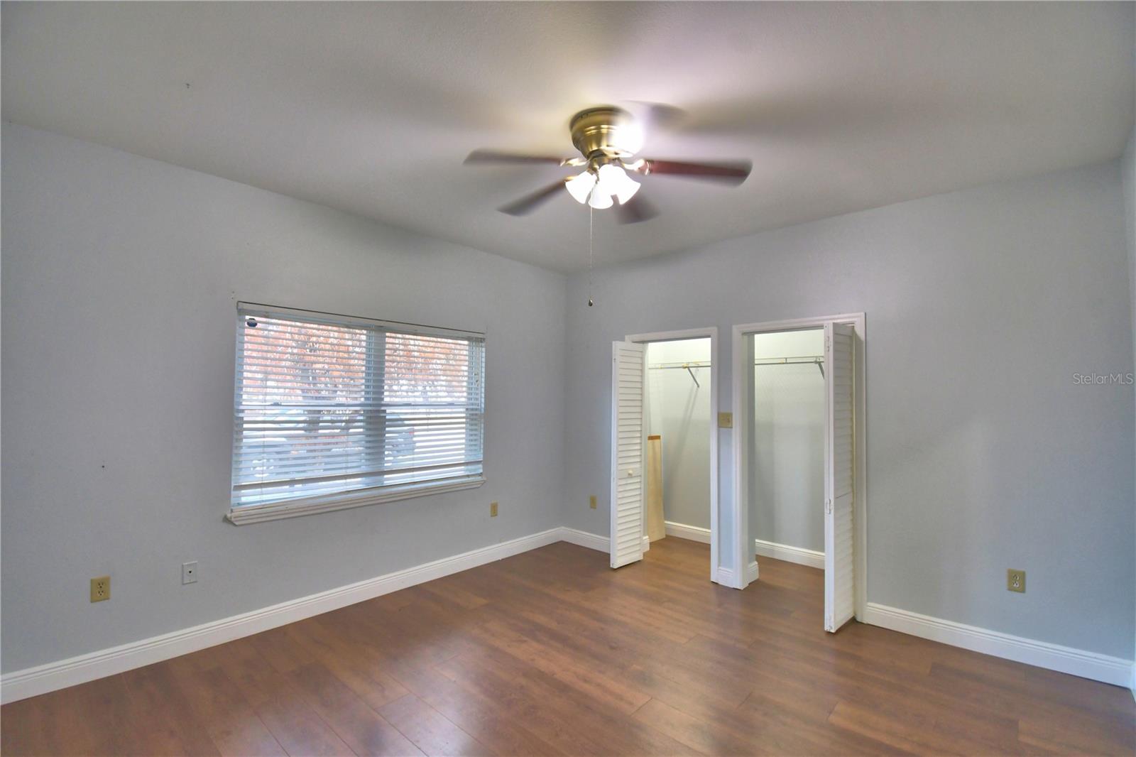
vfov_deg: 77.3
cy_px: 378
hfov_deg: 100.4
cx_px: 568
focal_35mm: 15
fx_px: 473
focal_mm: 10
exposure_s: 1/30
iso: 450
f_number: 4.5
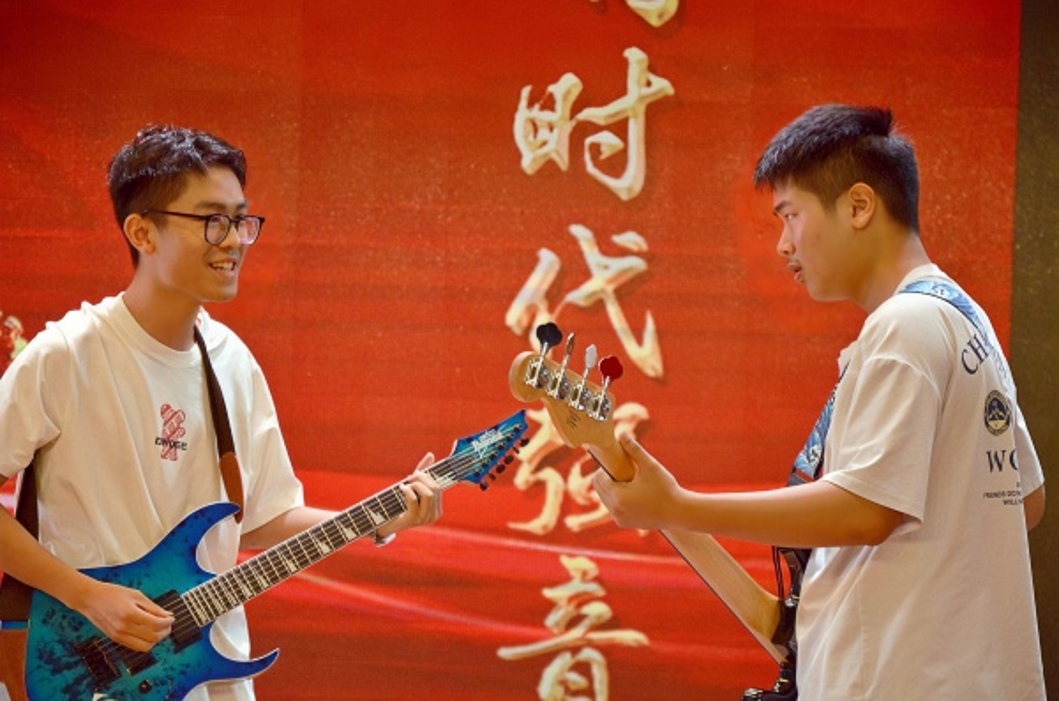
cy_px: 350
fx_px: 4622
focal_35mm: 158
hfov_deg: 13.1
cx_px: 530
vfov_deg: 8.7
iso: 1000
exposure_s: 1/320
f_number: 5.6
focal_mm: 105
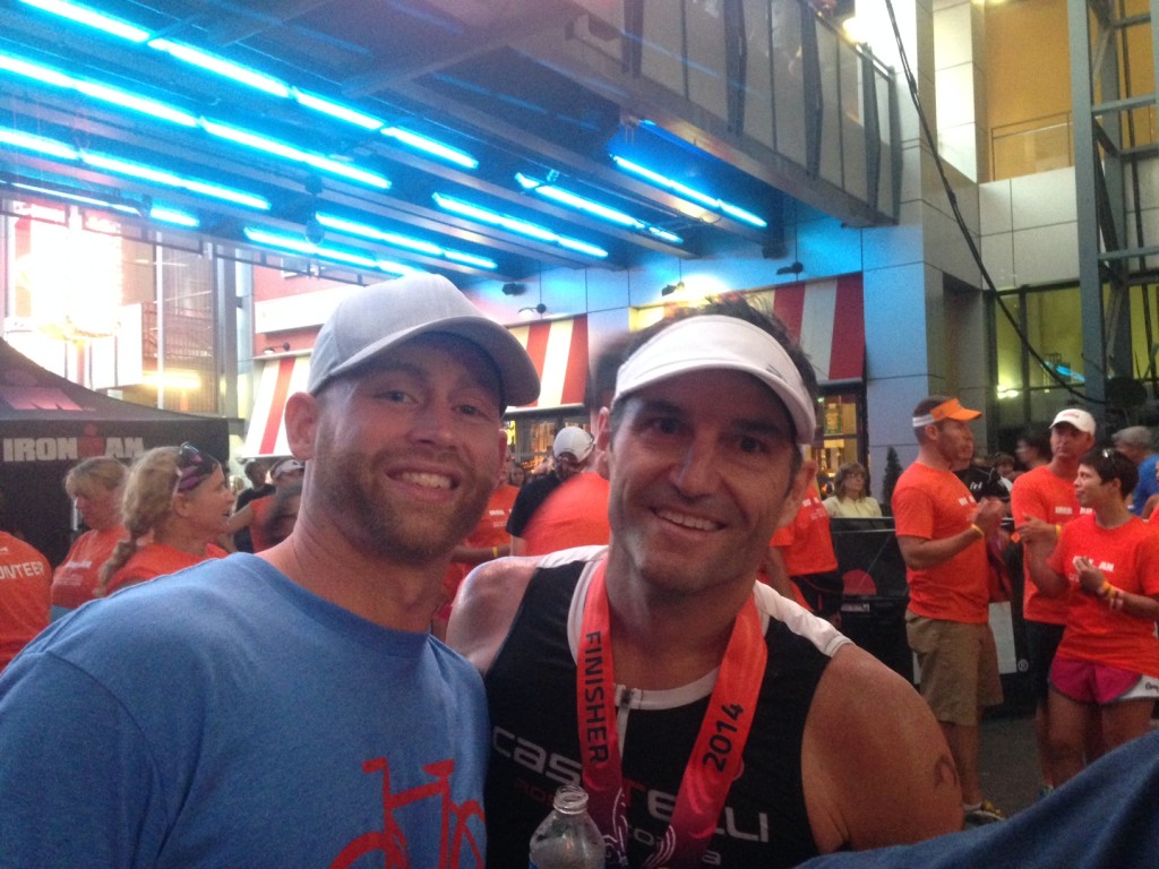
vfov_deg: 42.9
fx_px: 1105
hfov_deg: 55.4
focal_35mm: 33
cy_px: 434
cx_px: 580
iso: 500
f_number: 2.4
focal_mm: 4.12
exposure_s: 1/15
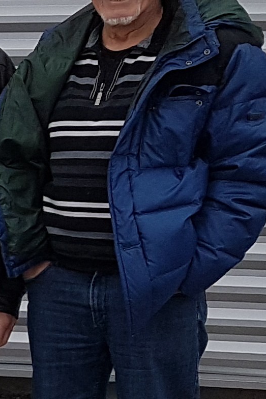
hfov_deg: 8.1
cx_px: -603
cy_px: 428
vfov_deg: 14.4
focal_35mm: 139
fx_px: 1540
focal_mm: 4.2
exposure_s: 1/170
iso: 40
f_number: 1.7
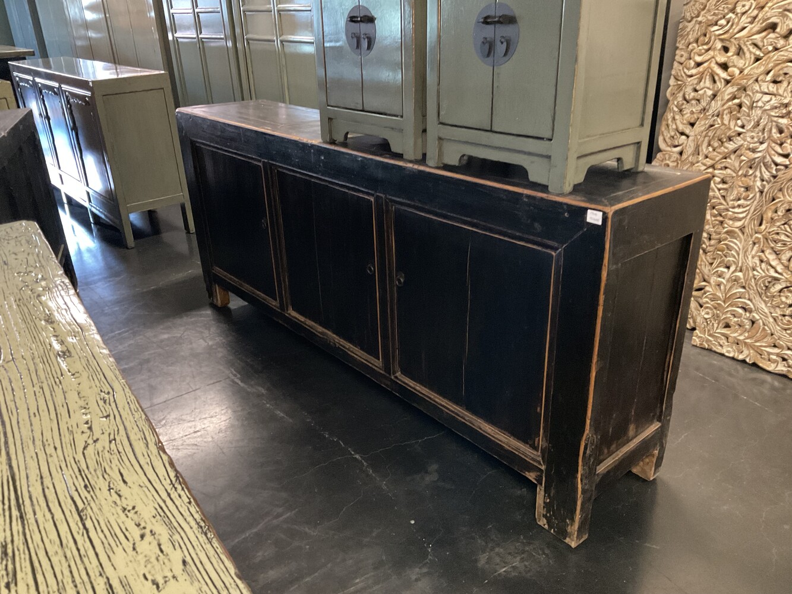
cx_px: 396
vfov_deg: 48.2
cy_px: 297
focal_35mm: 29
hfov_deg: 61.7
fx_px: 664
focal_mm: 3
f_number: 1.8
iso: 500
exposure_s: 1/25
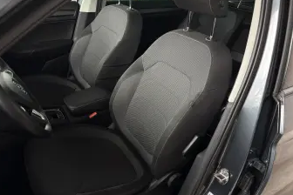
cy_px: 111
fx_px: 236
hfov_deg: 63.6
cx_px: 137
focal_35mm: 29
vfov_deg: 44.8
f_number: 1.6
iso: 80
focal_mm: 5.96
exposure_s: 1/121
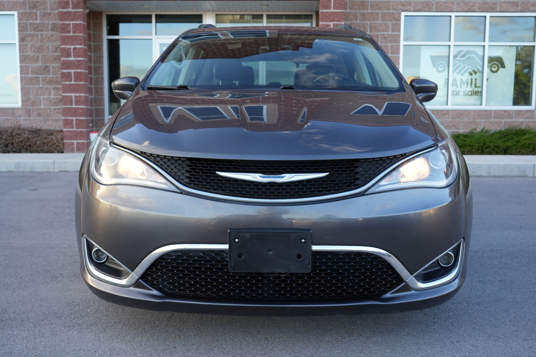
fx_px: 521
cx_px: 268
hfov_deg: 54.4
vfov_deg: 37.9
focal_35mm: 35
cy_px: 178
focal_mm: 35
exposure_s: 1/80
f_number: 5
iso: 400
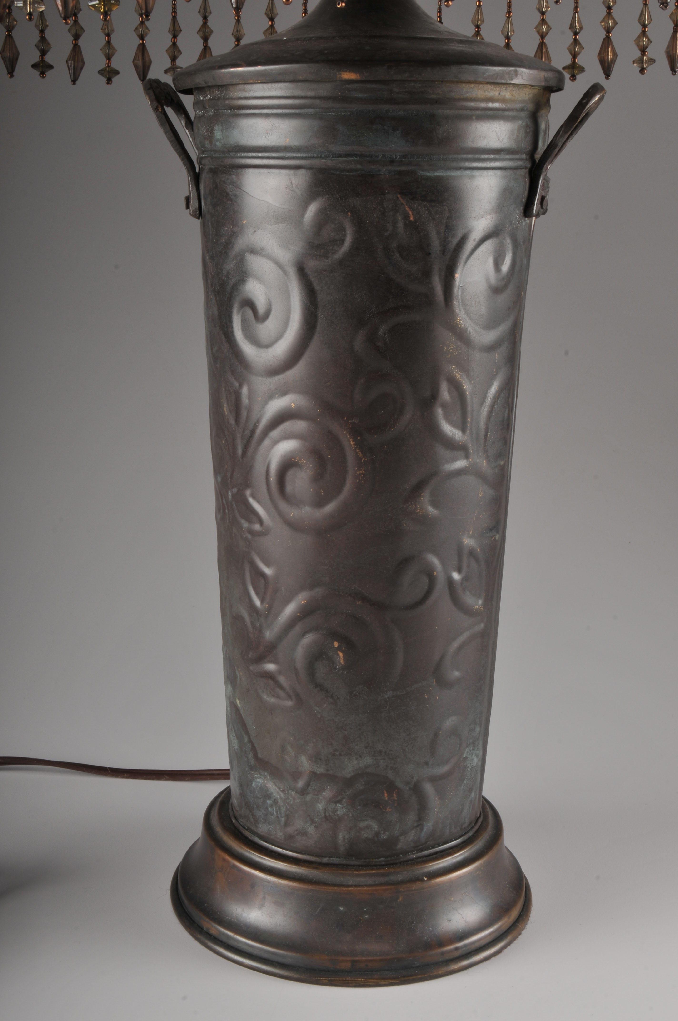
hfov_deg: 26.4
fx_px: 1444
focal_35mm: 51
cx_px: 339
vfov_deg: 38.9
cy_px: 510
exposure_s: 1/250
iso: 125
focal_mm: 34
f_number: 22
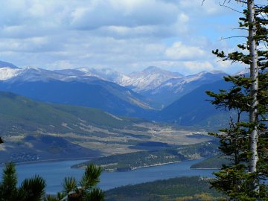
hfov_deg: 15.1
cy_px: 100
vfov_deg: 11.3
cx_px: 134
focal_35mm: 131
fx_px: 1014
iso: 50
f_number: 6.3
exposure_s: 1/320
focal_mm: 20
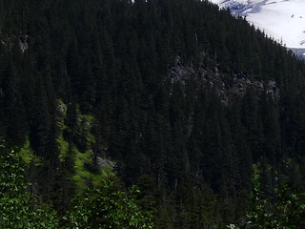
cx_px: 210
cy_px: 128
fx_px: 1656
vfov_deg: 7.9
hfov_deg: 10.5
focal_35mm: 188
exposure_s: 1/1600
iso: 100
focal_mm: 8.4
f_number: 4
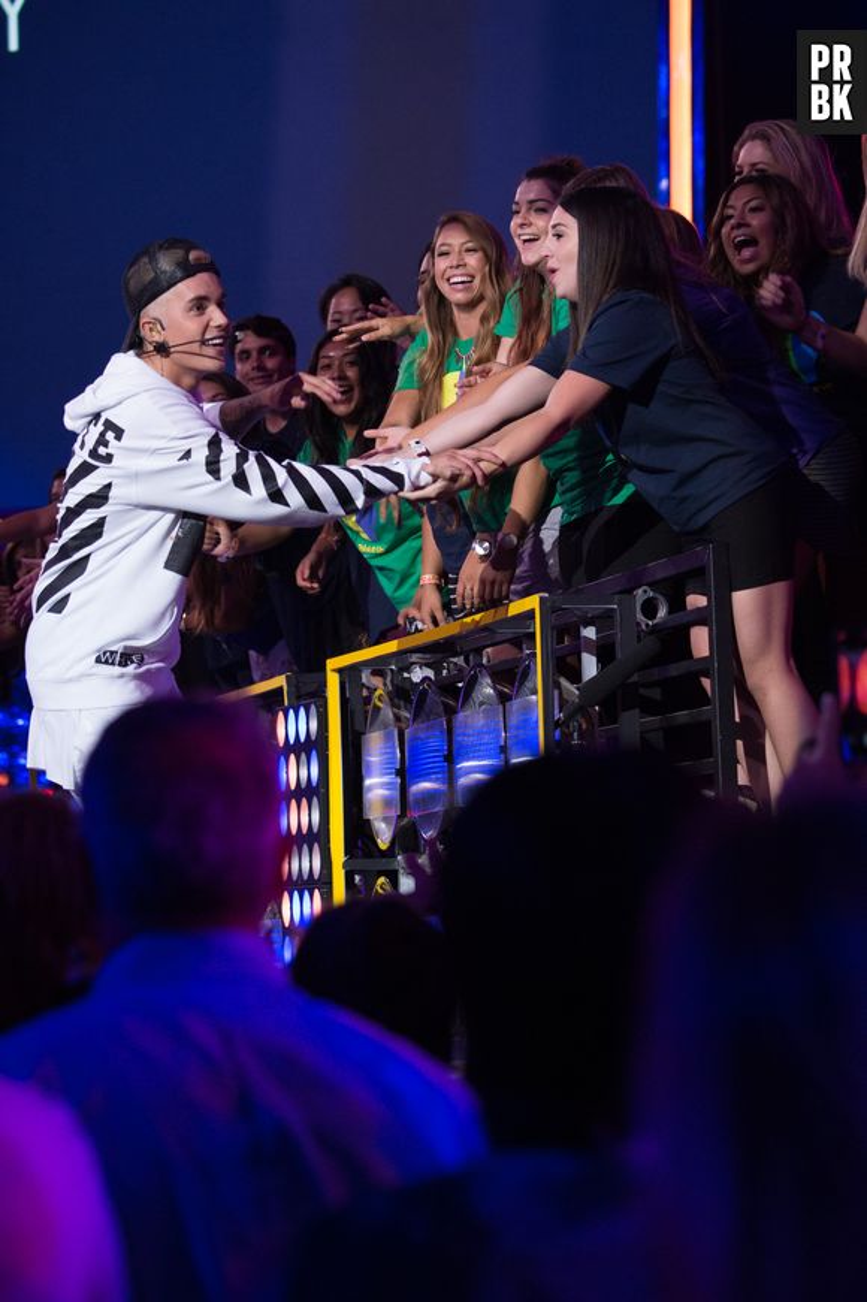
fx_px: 4049
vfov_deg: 18.3
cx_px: 434
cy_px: 651
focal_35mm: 112
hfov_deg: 12.2
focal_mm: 112
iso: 5000
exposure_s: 1/250
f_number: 5.6
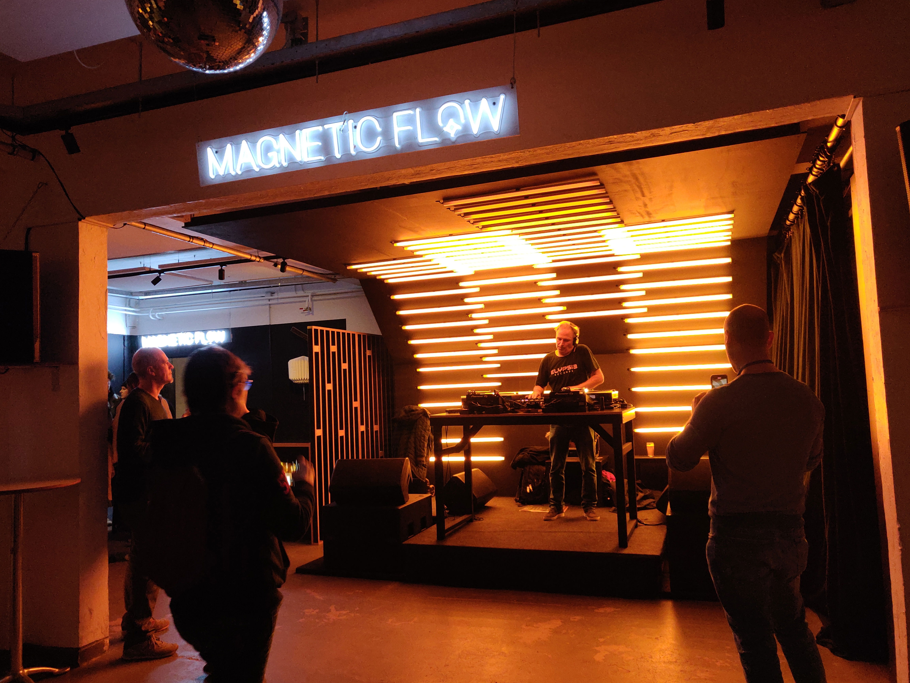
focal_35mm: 25
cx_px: 455
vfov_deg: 54.9
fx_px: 657
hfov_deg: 69.4
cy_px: 342
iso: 640
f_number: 1.7
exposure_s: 1/33
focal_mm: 4.25
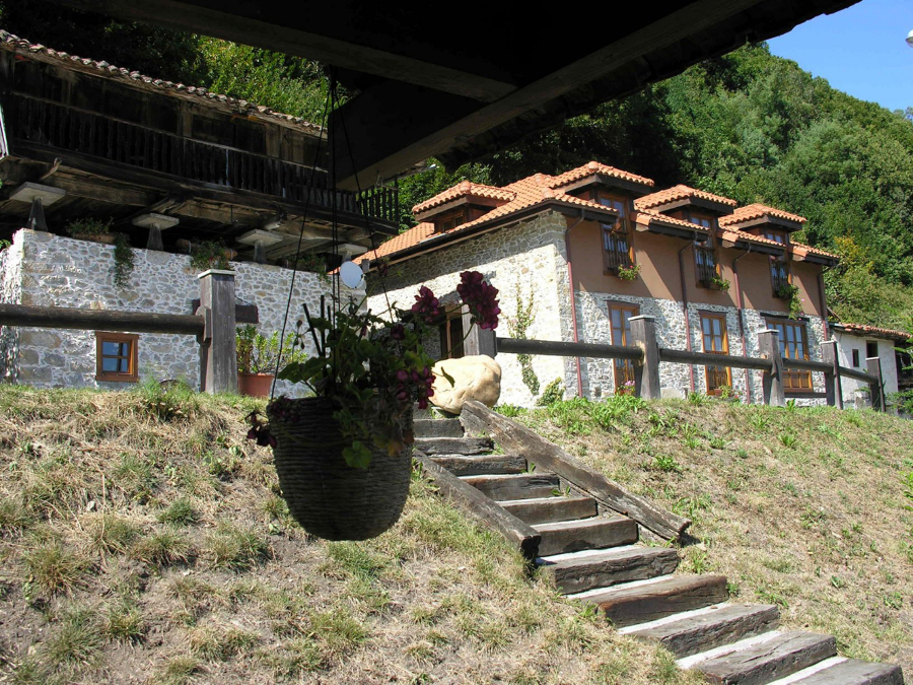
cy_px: 342
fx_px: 923
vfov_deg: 40.7
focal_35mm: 35
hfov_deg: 52.6
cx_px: 456
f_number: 5
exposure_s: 1/182
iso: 50
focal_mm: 8.9
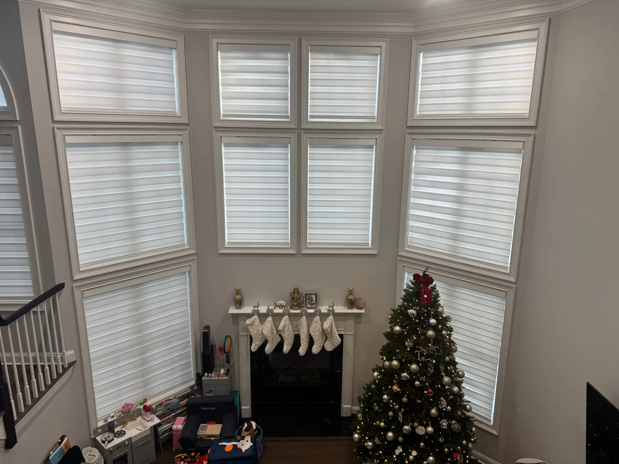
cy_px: 232
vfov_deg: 56.8
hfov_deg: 71.6
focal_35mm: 24
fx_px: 429
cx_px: 310
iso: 80
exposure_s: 1/120
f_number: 1.78
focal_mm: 6.76
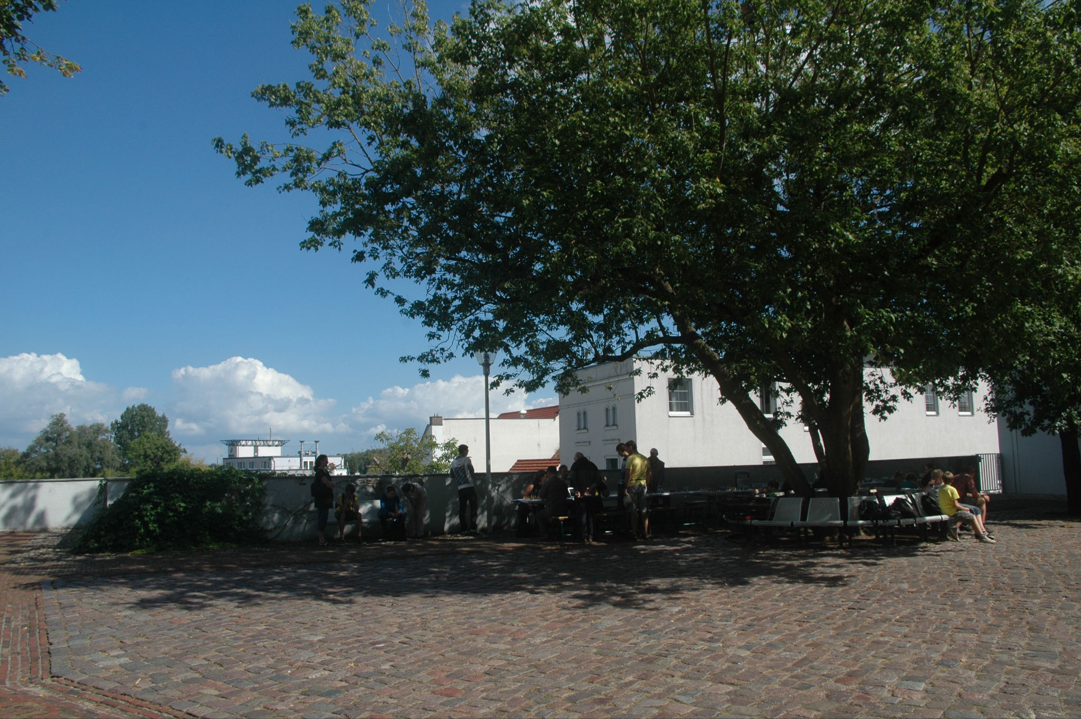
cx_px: 540
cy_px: 360
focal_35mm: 27
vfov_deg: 47.9
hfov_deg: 67.4
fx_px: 810
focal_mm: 18
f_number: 10
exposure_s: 1/400
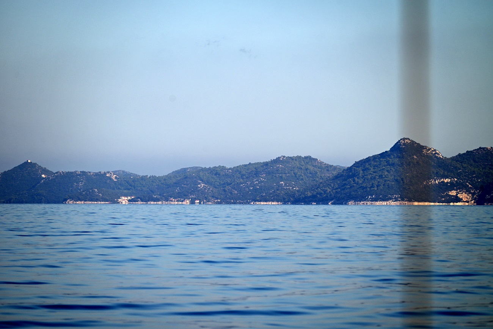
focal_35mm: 200
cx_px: 246
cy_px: 164
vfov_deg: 6.9
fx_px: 2739
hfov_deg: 10.3
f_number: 5.6
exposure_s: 1/1000
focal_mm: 200
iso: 110
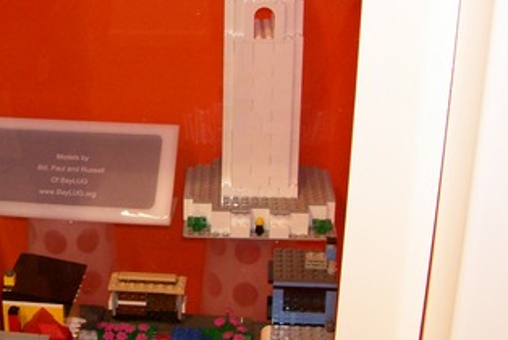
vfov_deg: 18.9
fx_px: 1017
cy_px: 110
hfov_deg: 27.4
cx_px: 92
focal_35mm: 72
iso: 140
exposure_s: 1/64
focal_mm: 5.6
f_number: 2.7
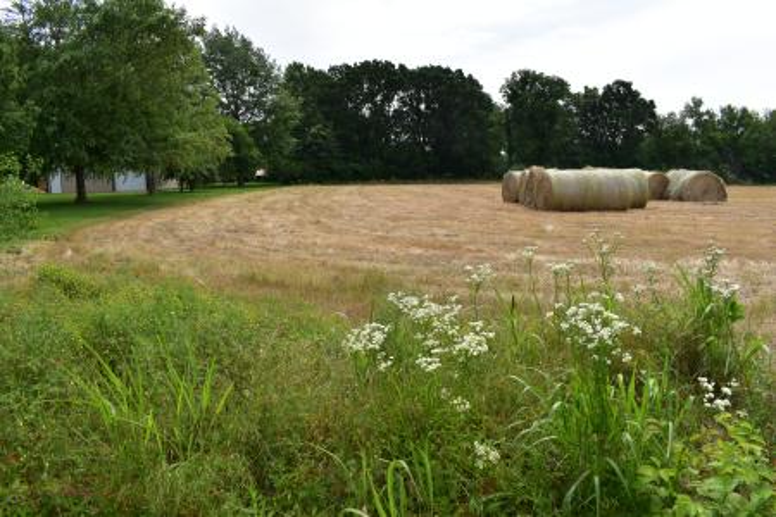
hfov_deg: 67.4
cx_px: 388
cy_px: 258
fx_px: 582
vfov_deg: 47.9
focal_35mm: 27
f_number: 11
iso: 400
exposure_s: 1/500
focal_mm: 18
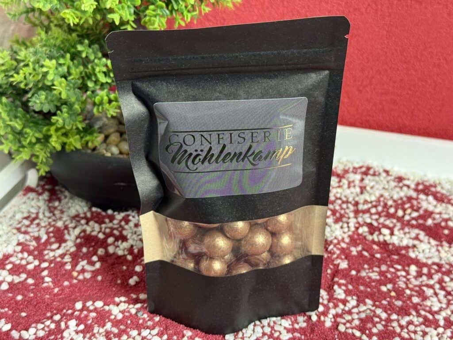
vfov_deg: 30.3
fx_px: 628
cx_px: 226
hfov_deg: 39.7
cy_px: 170
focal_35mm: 48
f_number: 1.78
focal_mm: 6.76
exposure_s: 1/50
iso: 200
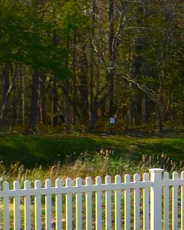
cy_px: 90
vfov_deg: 13.9
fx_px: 946
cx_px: 468
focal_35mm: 139
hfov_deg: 9.6
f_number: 9
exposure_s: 1/250
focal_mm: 20
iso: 100
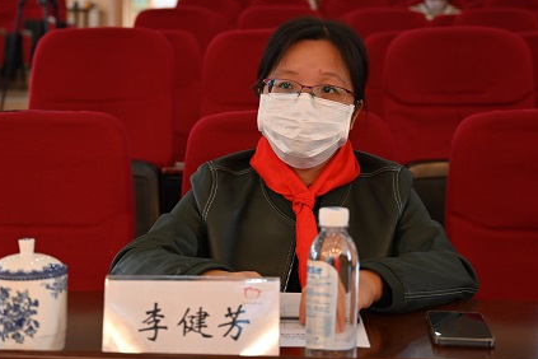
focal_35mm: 71
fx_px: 1061
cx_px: 223
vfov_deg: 19.1
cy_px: 120
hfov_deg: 28.4
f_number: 4
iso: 900
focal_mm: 50
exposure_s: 1/125
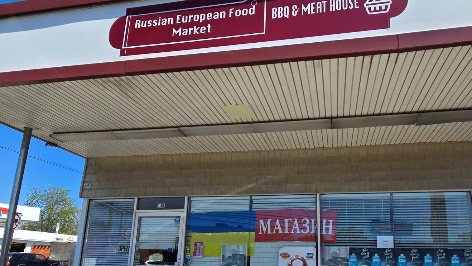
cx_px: 284
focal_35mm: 22
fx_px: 275
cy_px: 193
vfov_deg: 49.8
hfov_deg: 80.2
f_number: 2.2
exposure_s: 1/1785
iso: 50
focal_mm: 2.2
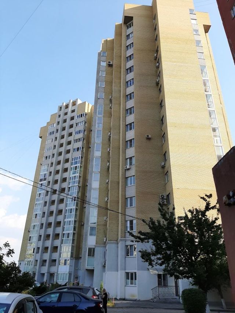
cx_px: 118
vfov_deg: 67.3
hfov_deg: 53.1
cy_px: 156
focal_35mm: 26
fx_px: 235
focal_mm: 3.93
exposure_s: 1/1239
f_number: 1.7
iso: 40
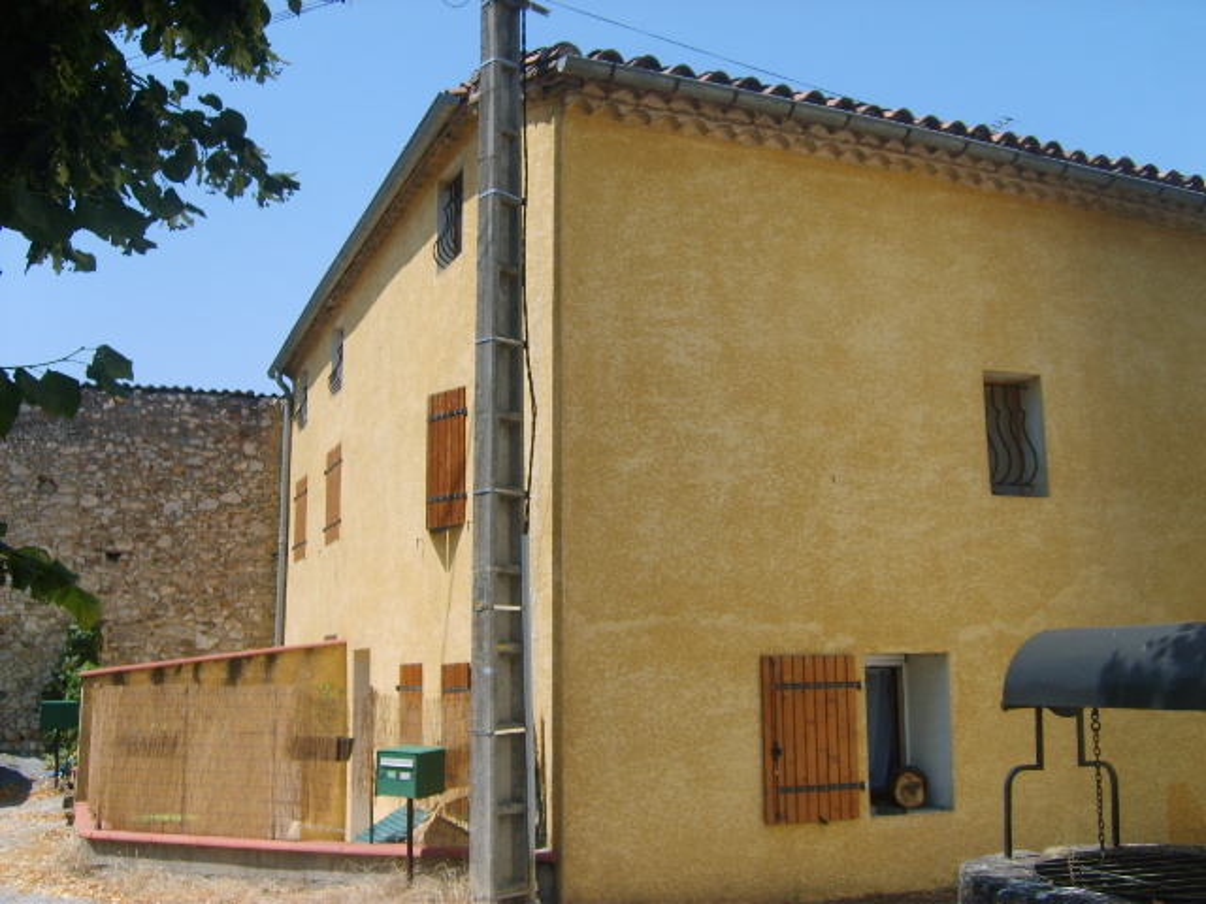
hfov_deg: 52.6
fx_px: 1219
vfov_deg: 40.7
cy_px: 452
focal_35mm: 35
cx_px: 603
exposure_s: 1/750
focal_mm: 5.8
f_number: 2.8
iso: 50
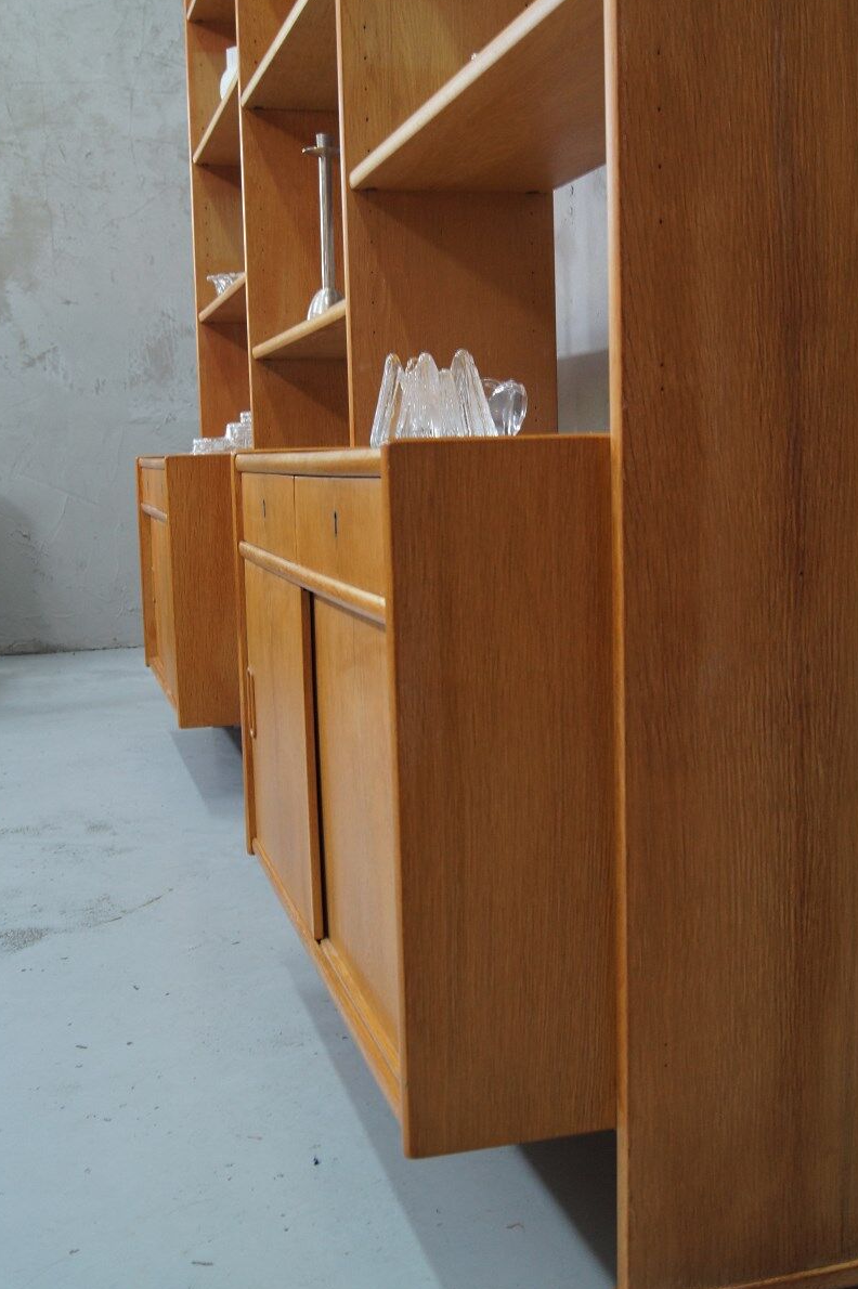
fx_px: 1360
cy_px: 613
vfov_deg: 50.7
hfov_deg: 35.0
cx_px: 441
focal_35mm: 38
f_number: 8
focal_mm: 24
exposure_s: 1/8
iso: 400
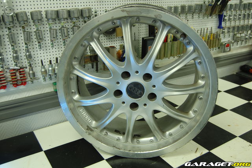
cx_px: 126
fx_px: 241
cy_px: 84
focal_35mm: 34
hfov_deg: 55.1
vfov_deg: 38.3
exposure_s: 1/10
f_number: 4.5
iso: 200
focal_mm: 23
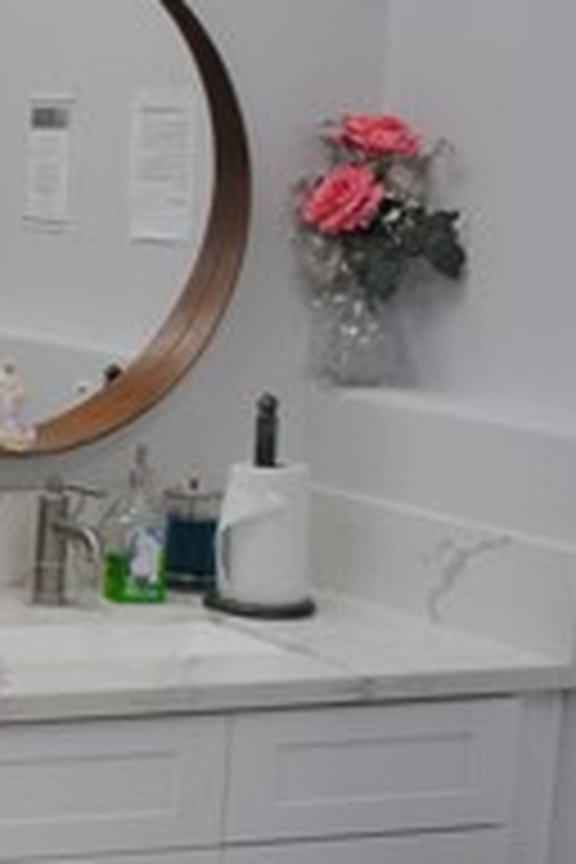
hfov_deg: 12.9
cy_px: 486
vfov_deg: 22.6
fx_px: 2160
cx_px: -626
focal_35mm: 90
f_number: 4
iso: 200
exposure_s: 1/60
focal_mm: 18
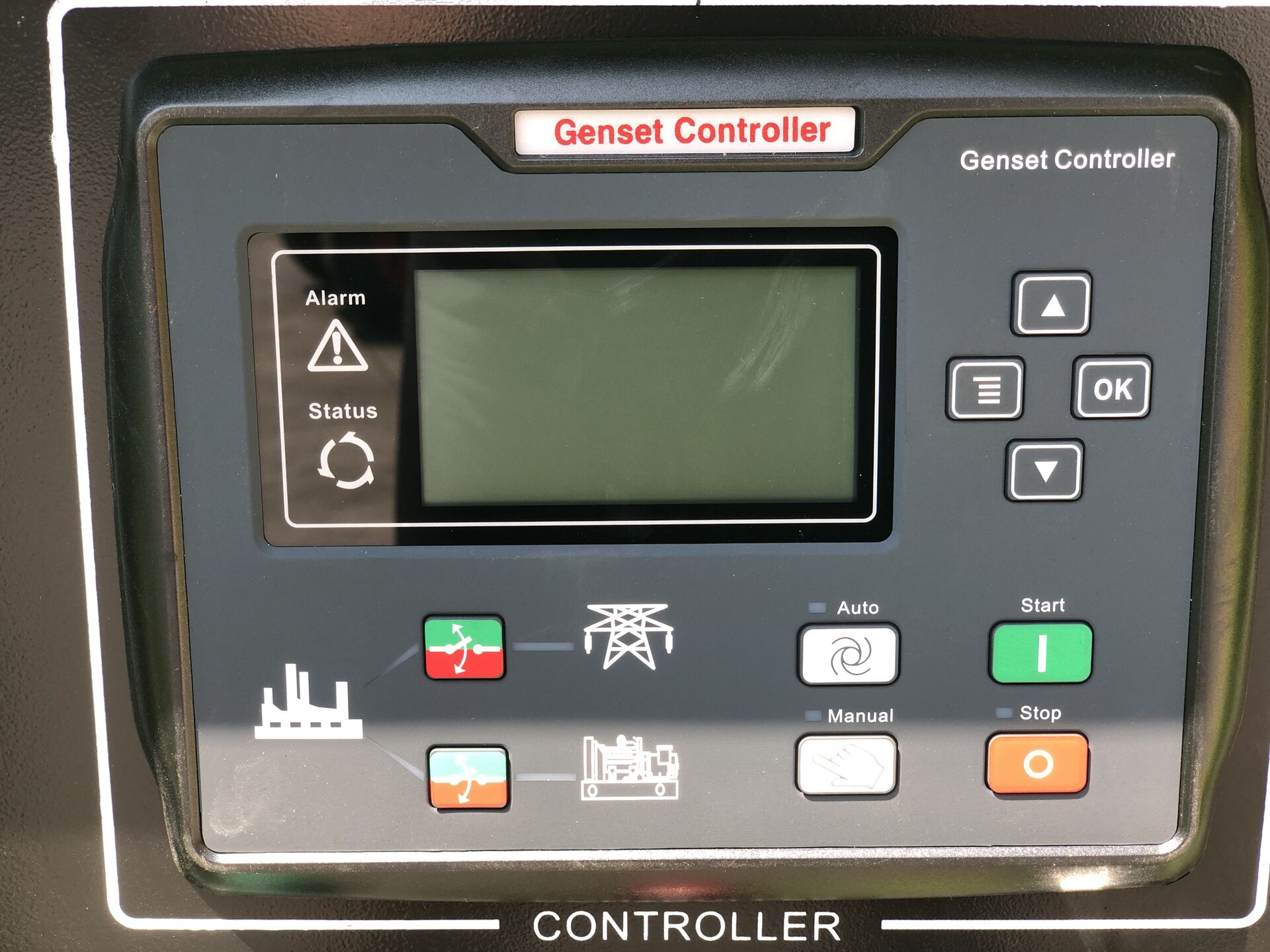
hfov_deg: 36.8
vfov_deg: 28.0
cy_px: 476
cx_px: 635
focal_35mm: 52
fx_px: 1908
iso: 25
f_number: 2.4
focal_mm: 6
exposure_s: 1/120
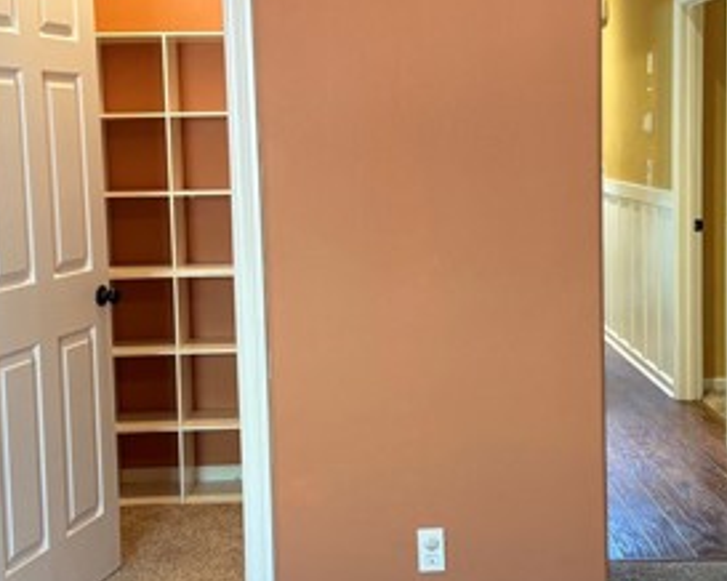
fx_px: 1183
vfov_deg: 27.6
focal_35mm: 55
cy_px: 251
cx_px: 391
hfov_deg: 34.2
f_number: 1.78
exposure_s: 1/60
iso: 200
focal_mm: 6.76
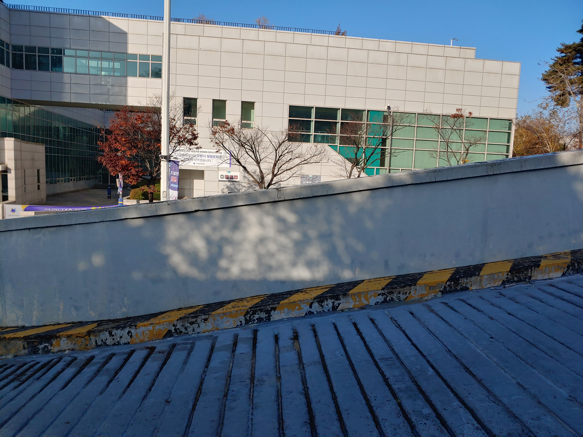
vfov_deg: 54.9
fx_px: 421
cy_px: 218
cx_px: 292
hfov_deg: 69.4
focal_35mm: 25
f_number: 1.5
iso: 50
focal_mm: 4.23
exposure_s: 1/2381
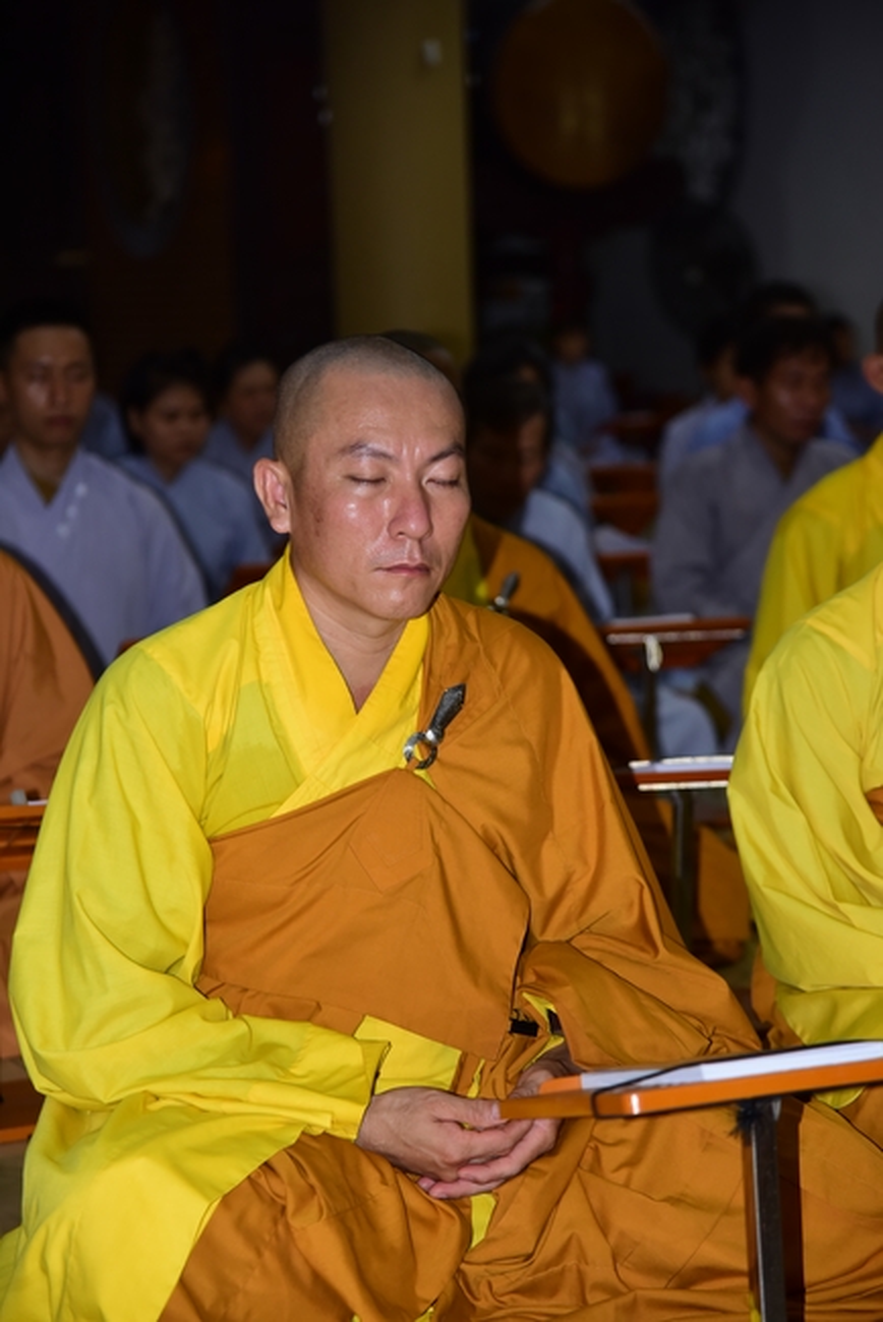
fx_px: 3601
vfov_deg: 20.8
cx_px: 442
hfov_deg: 14.0
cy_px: 661
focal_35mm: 98
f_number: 4.5
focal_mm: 98
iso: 1250
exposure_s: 1/60
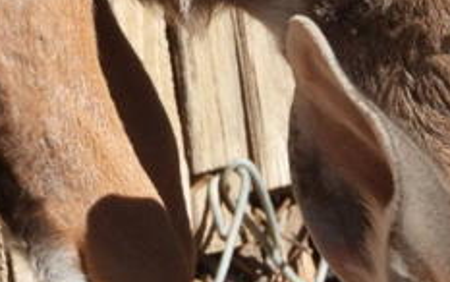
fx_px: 49153
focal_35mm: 4005
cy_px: 465
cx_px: 529
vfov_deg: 0.3
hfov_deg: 0.5
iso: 100
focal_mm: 198
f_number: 5.6
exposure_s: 1/400
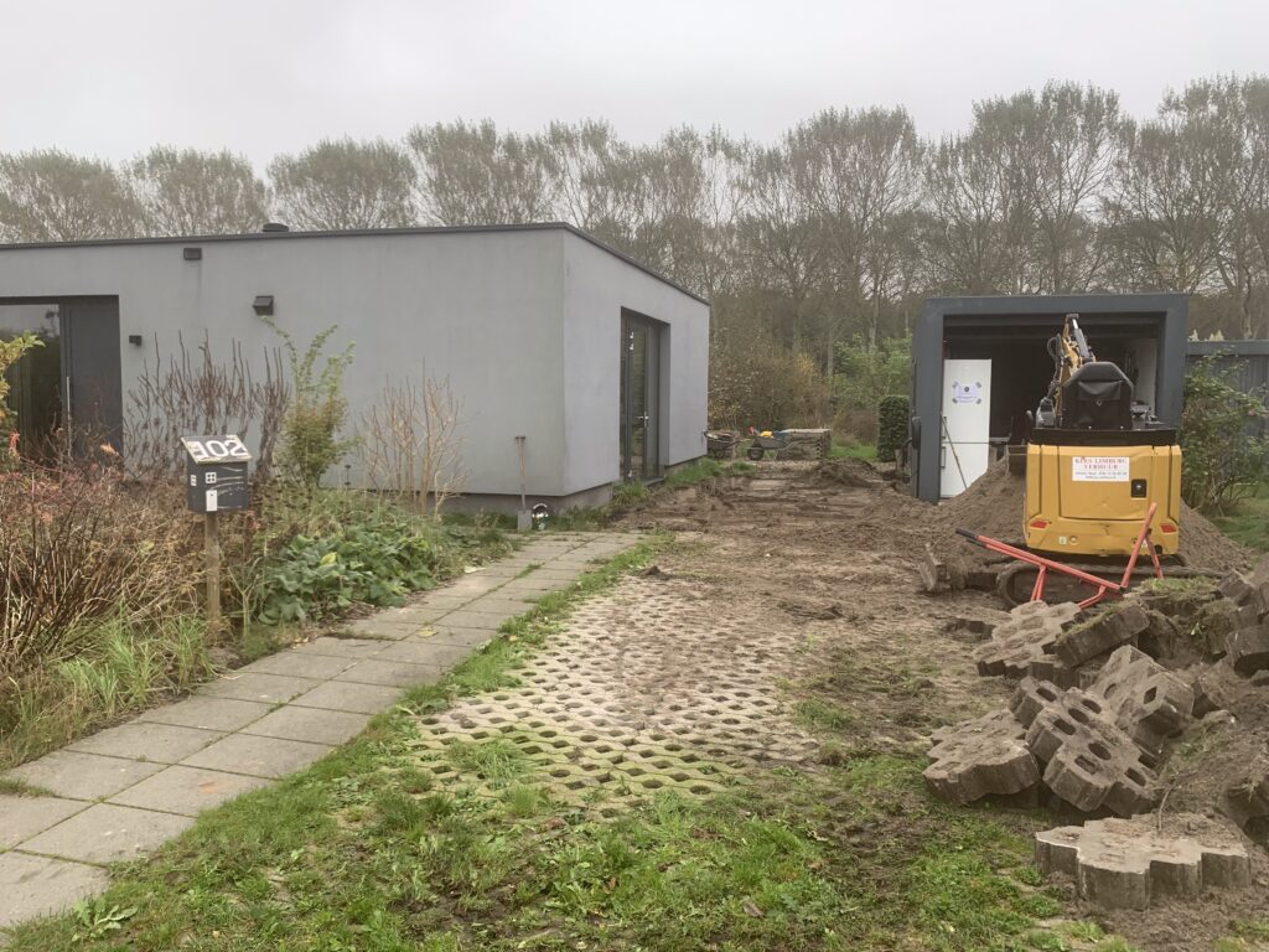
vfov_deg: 53.1
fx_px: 953
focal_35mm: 26
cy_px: 476
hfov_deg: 67.3
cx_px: 634
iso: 25
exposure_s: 1/162
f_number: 1.8
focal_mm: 4.25
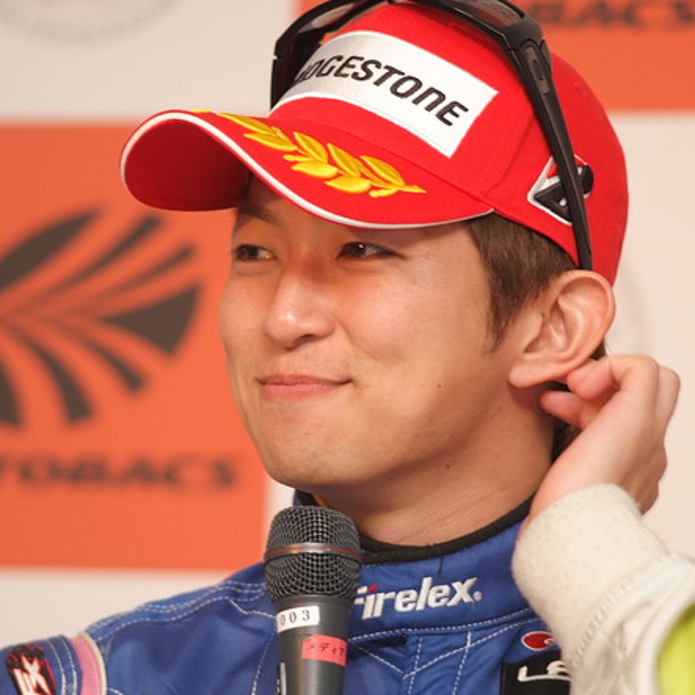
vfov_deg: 4.7
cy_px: 356
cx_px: 334
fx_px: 8473
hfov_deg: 4.7
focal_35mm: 373
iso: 320
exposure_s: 1/125
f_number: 2.8
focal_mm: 180
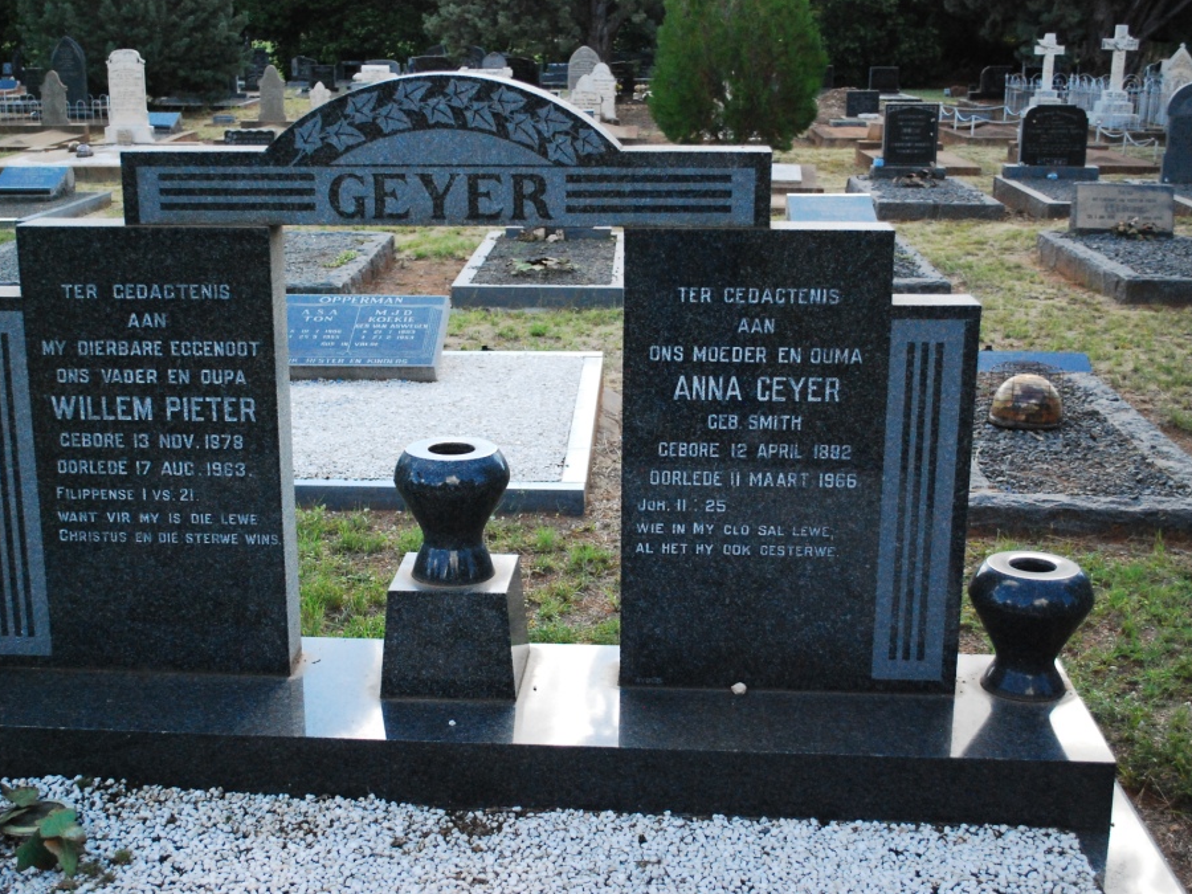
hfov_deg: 41.2
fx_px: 1584
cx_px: 534
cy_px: 444
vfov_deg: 31.5
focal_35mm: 46
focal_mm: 28
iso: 1600
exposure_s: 1/1600
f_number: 4.5
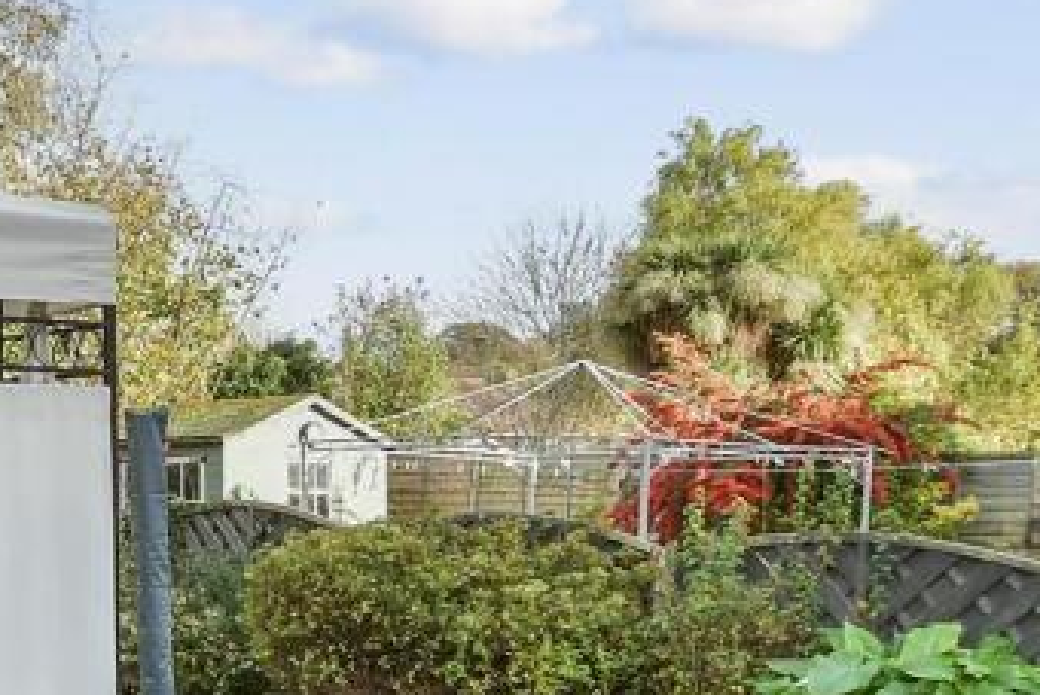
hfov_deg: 38.5
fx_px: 1301
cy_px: 389
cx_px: -9
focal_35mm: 45
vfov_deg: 29.9
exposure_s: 1/60
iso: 200
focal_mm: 10
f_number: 8
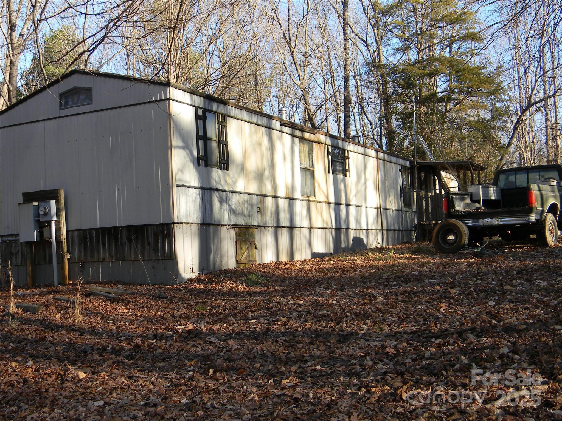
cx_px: 281
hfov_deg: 45.8
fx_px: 666
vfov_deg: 35.1
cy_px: 210
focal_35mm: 41
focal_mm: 7.3
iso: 80
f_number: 3.8
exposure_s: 1/173
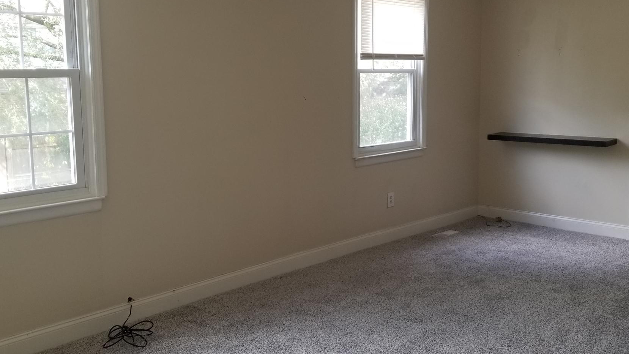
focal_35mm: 35
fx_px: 584
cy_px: 160
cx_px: 303
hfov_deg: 56.6
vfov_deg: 33.7
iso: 64
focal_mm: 4.25
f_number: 1.7
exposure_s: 1/50
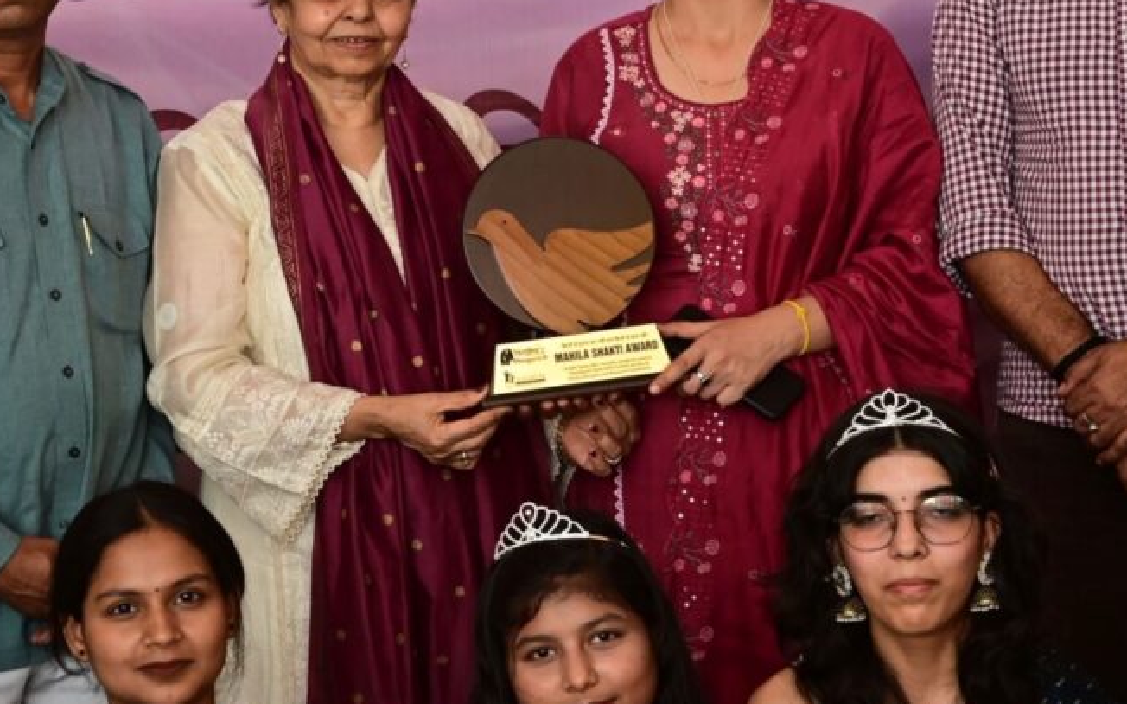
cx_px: 423
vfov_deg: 9.9
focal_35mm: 132
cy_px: 92
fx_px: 4053
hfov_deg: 15.8
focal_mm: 55
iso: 1000
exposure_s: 1/200
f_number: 7.1
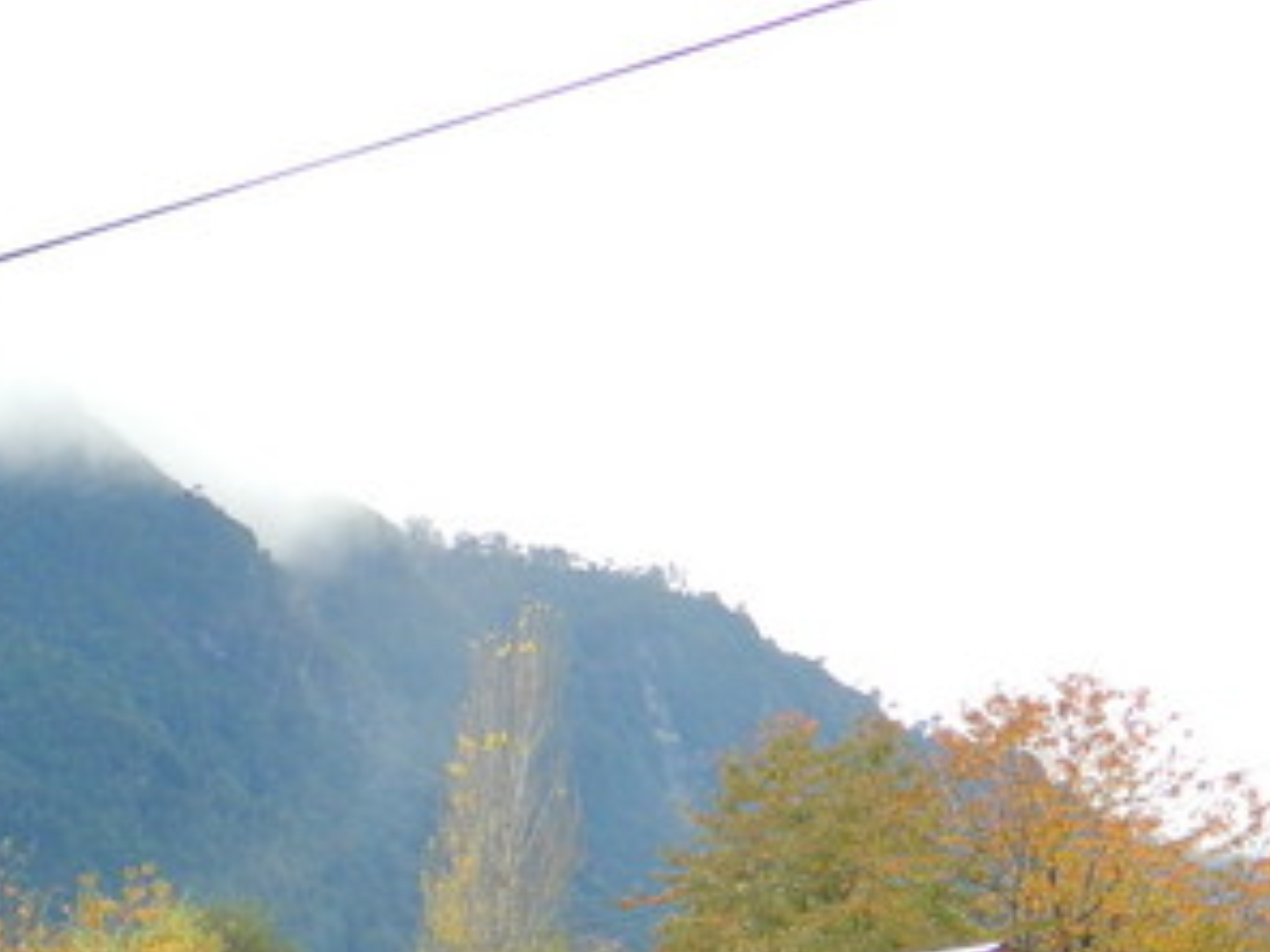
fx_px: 5650
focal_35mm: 154
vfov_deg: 9.5
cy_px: 1184
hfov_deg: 12.5
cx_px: -339
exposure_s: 1/125
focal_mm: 10.2
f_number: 3.8
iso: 80
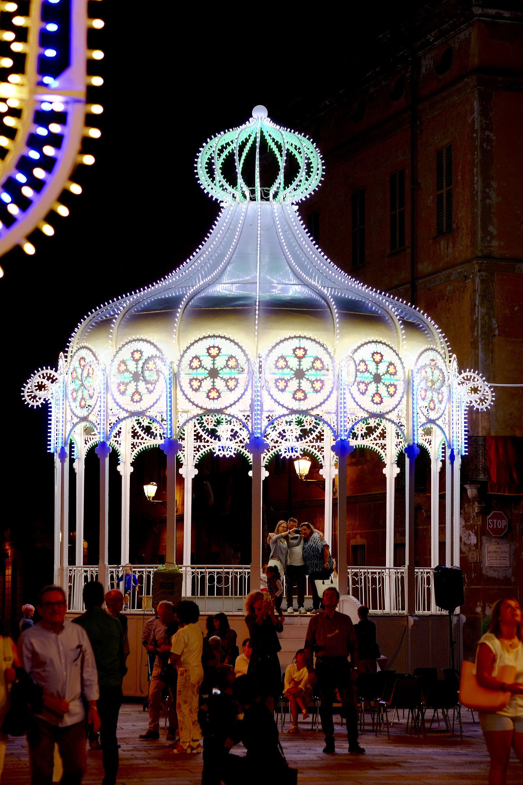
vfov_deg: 24.2
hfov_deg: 16.3
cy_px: 392
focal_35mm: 84
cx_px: 262
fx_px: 1830
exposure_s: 1/45
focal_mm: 56
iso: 400
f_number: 2.5
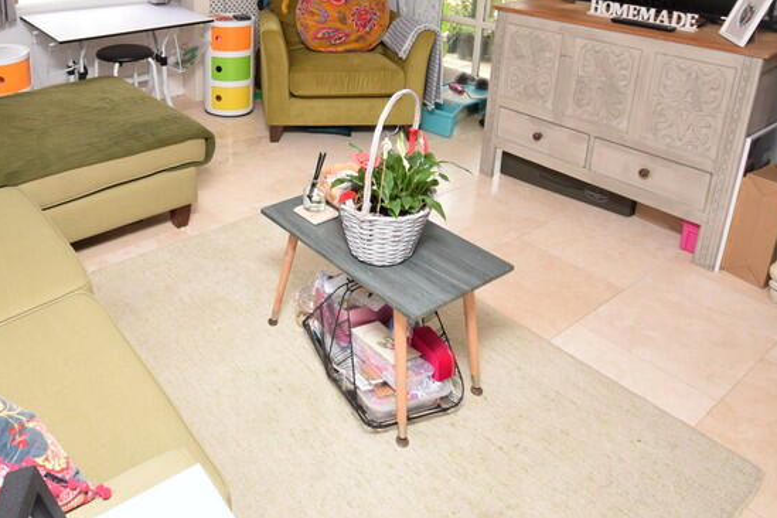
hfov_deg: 62.7
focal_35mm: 28
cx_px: 222
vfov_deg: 43.3
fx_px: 604
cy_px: 74
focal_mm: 10
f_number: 5
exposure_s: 1/100
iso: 800
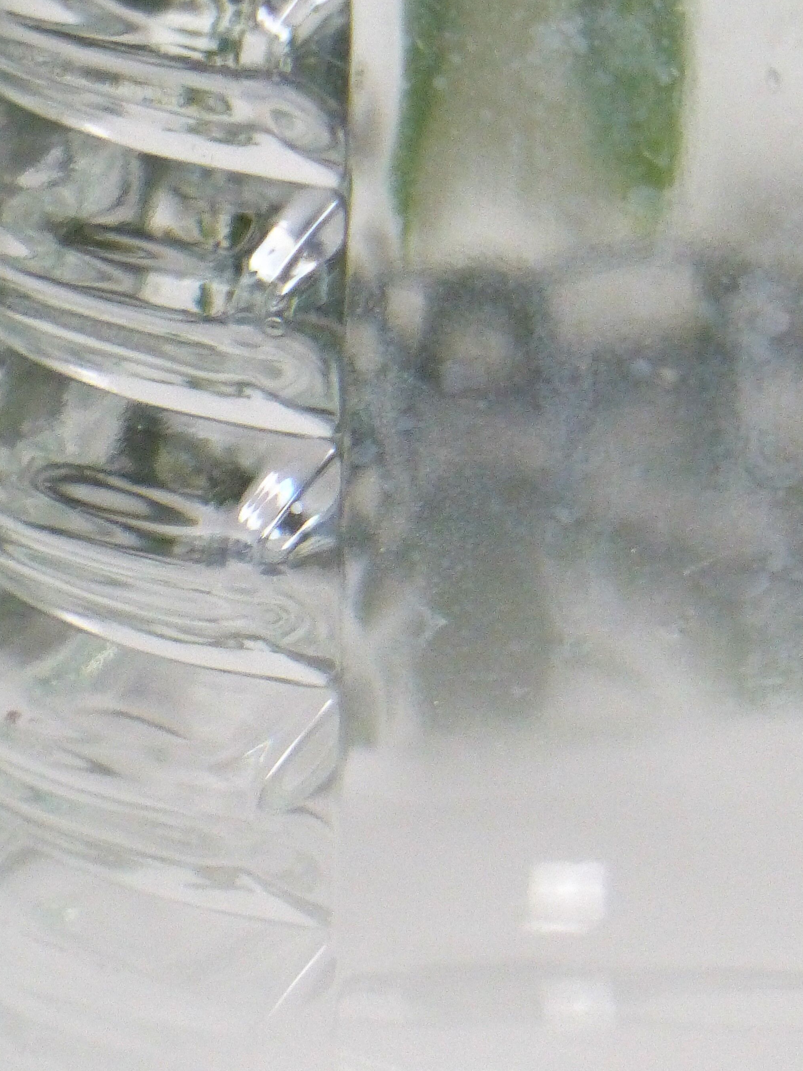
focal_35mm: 676
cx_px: 226
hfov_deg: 2.2
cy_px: 500
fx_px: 20905
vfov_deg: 2.9
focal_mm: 74.3
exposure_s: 1/60
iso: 400
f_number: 2.8
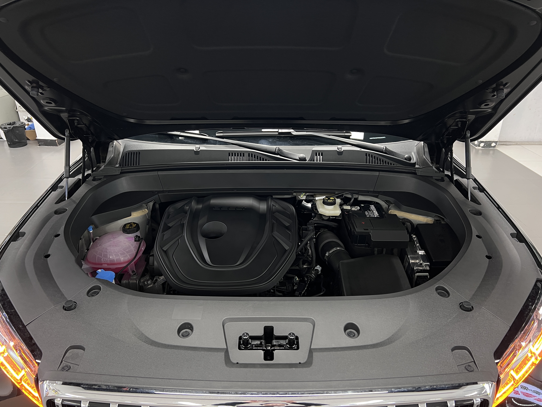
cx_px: 271
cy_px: 204
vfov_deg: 53.1
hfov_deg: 67.3
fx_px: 407
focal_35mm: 26
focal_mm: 5.7
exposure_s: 1/50
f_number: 1.5
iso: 160
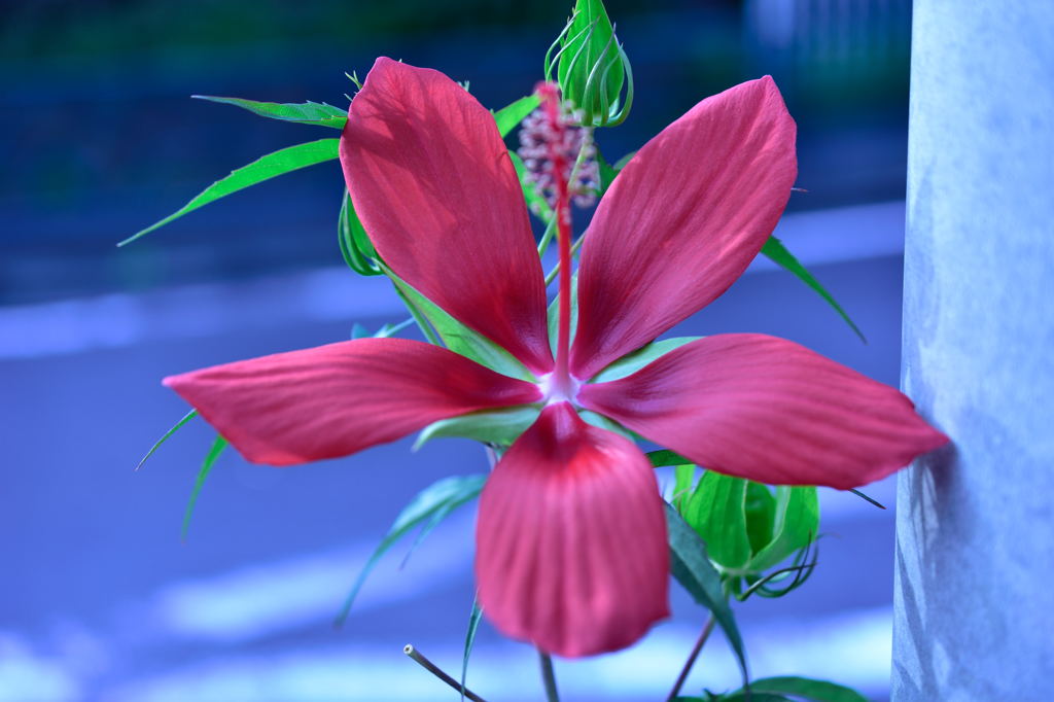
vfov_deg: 22.6
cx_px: 527
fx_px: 1756
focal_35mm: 60
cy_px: 351
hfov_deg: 33.4
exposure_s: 1/500
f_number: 3
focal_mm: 40
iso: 100
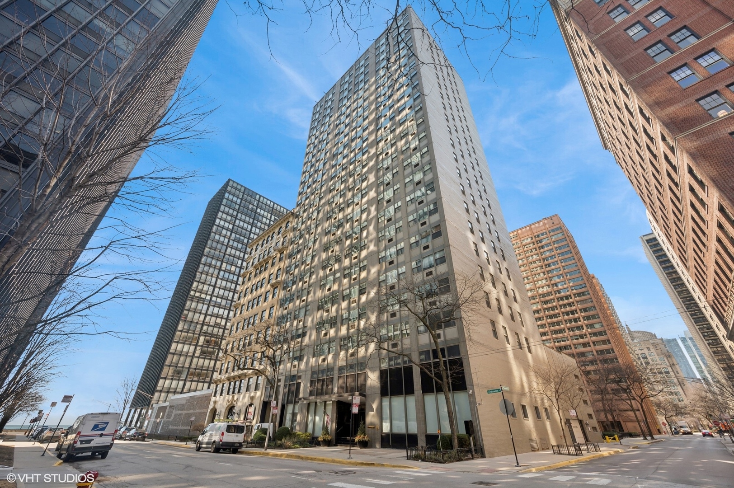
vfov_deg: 81.1
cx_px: 367
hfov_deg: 104.3
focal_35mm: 14
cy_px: 244
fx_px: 285
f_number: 11
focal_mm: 14
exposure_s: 1/25
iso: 100
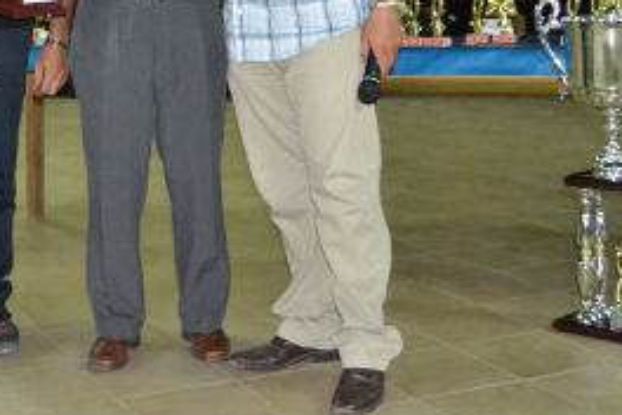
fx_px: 1158
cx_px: 151
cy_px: -32
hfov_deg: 29.6
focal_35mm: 67
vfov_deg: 19.5
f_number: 3.5
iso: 3200
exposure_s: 1/60
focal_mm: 20
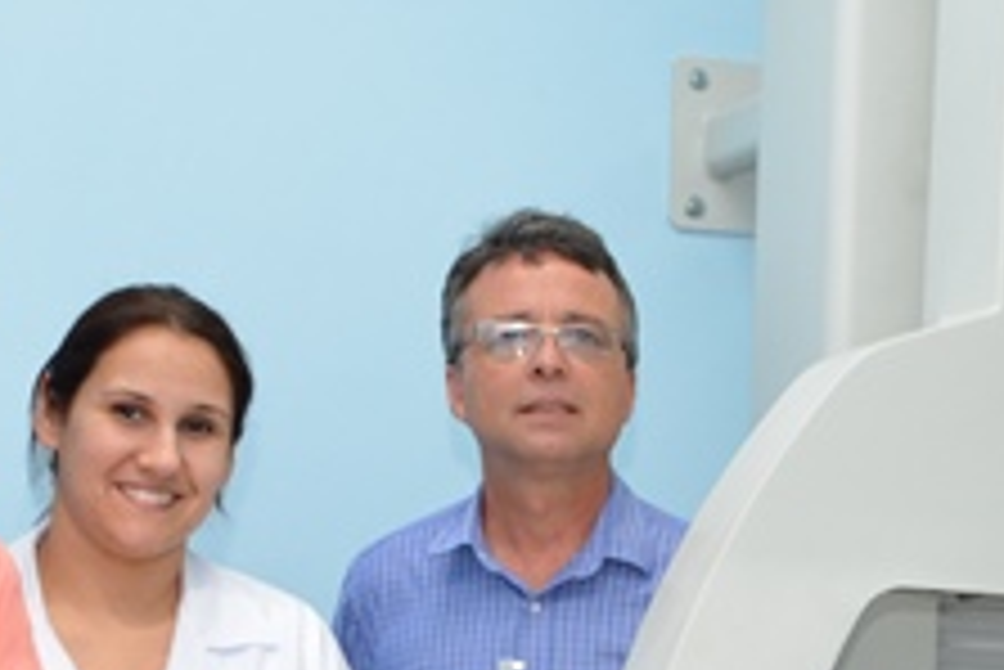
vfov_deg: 10.5
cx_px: 950
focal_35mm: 124
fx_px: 3460
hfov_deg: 16.2
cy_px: 1117
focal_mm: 18
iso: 500
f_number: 4
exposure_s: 1/60
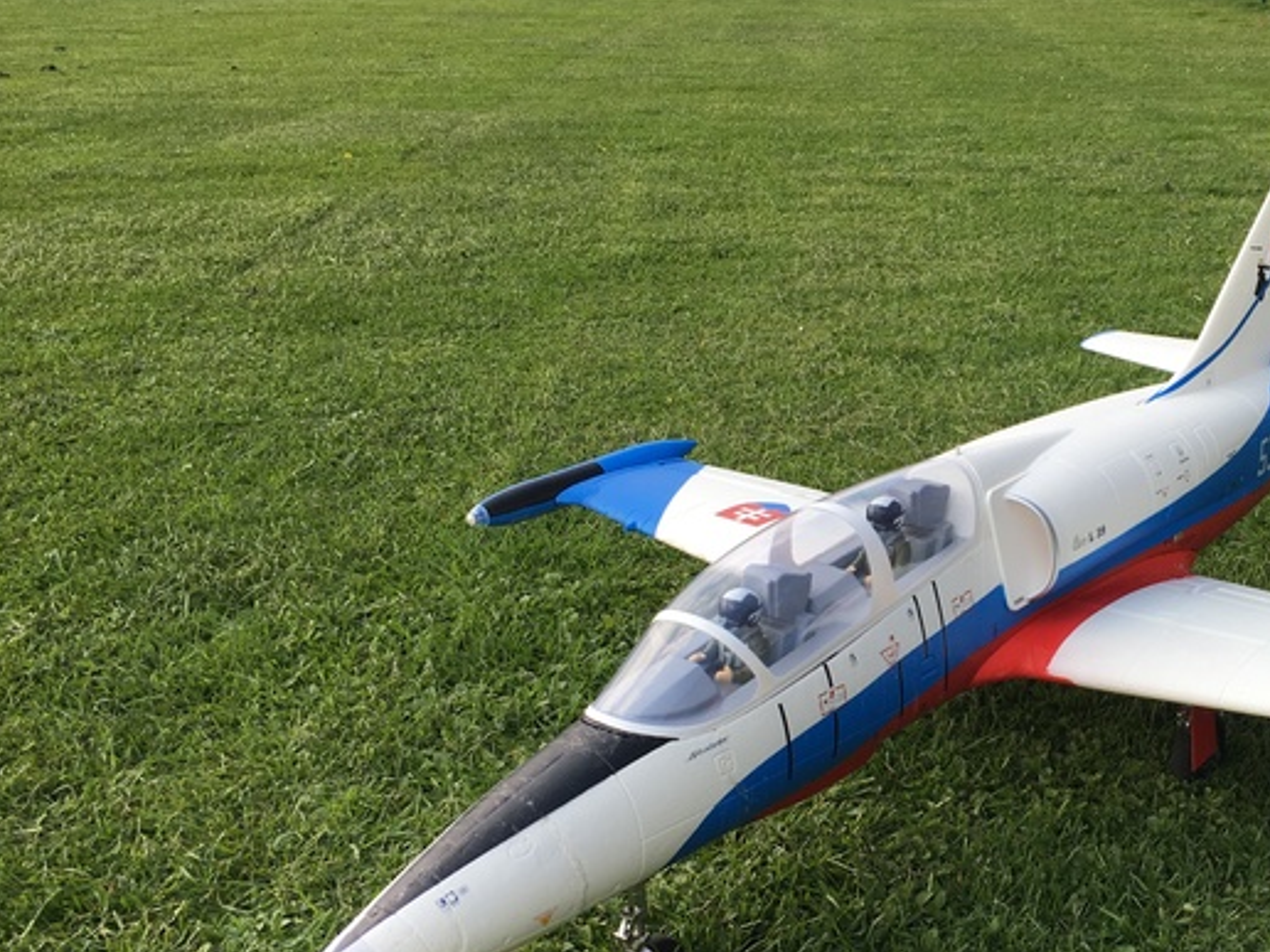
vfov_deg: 32.1
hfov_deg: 40.9
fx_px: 1651
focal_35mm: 45
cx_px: 943
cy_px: 573
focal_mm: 4.15
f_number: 2.2
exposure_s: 1/490
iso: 25
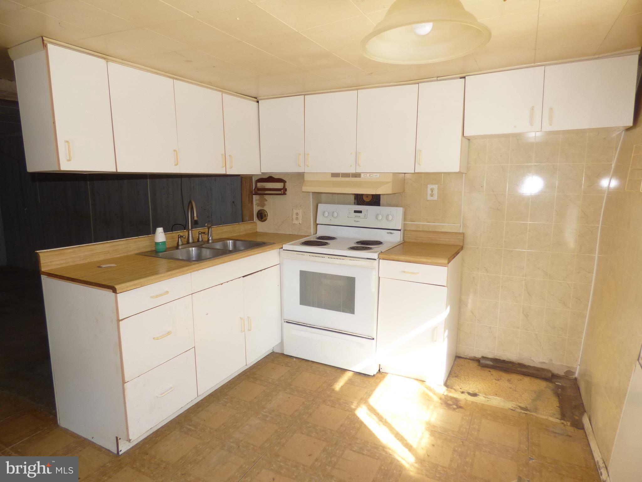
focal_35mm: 20
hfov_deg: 81.7
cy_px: 241
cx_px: 321
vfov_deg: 66.0
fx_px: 371
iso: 100
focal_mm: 3.58
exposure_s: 1/160
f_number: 2.8
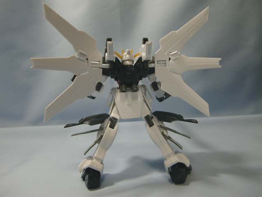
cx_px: 131
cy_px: 98
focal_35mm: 28
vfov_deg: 49.7
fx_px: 212
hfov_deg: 63.4
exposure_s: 1/60
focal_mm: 4.9
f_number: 2.6
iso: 160
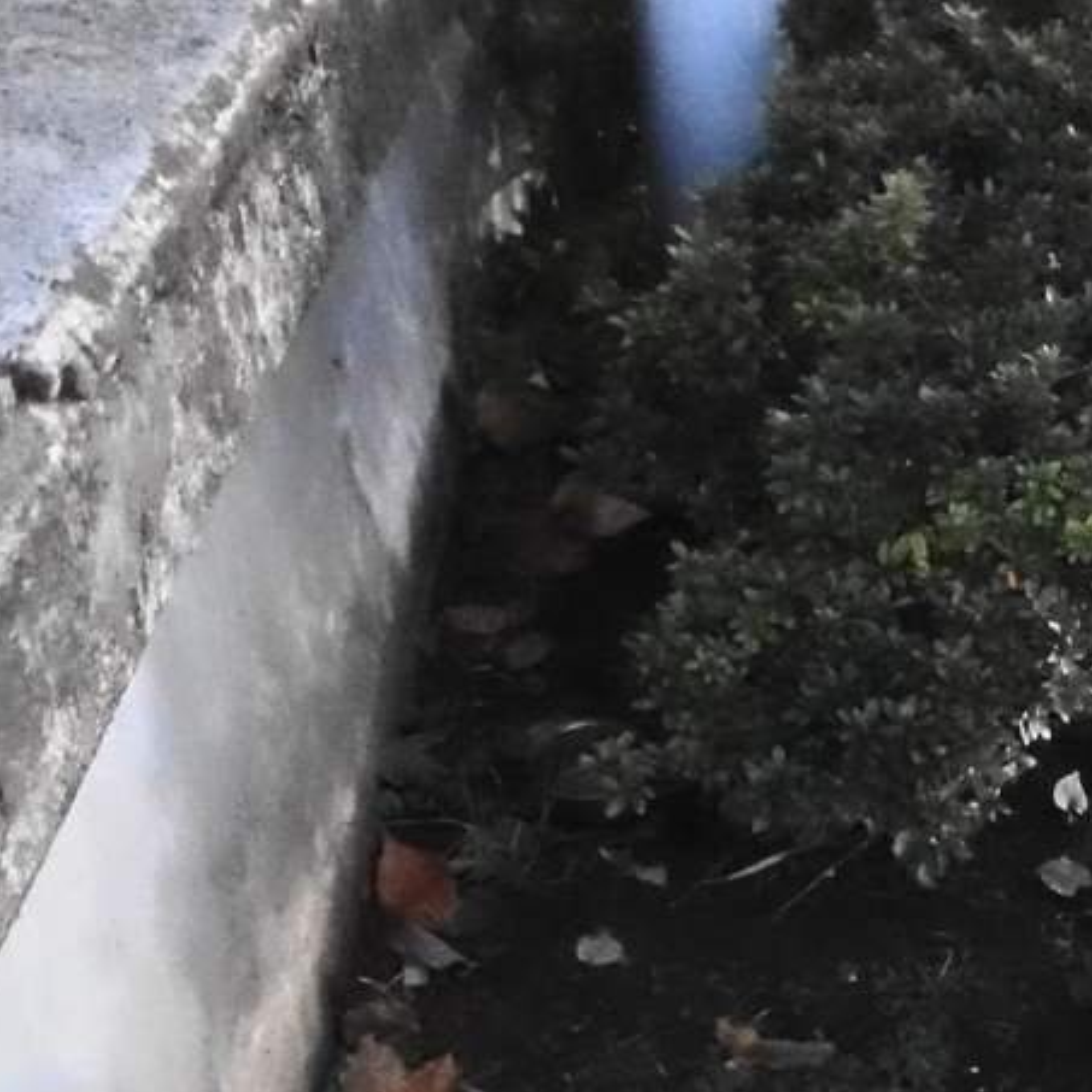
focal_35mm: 54
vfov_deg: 30.4
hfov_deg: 29.3
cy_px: 957
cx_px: 1119
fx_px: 1927
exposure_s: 1/4
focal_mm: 8.8
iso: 16000
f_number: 1.8
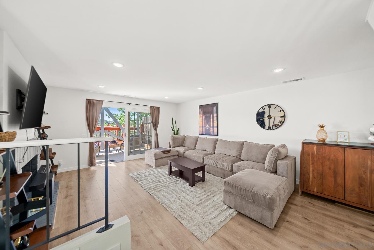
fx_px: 125
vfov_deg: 90.1
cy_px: 125
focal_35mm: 12
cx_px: 187
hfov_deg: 112.6
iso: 250
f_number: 6.3
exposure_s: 1/4
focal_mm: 12
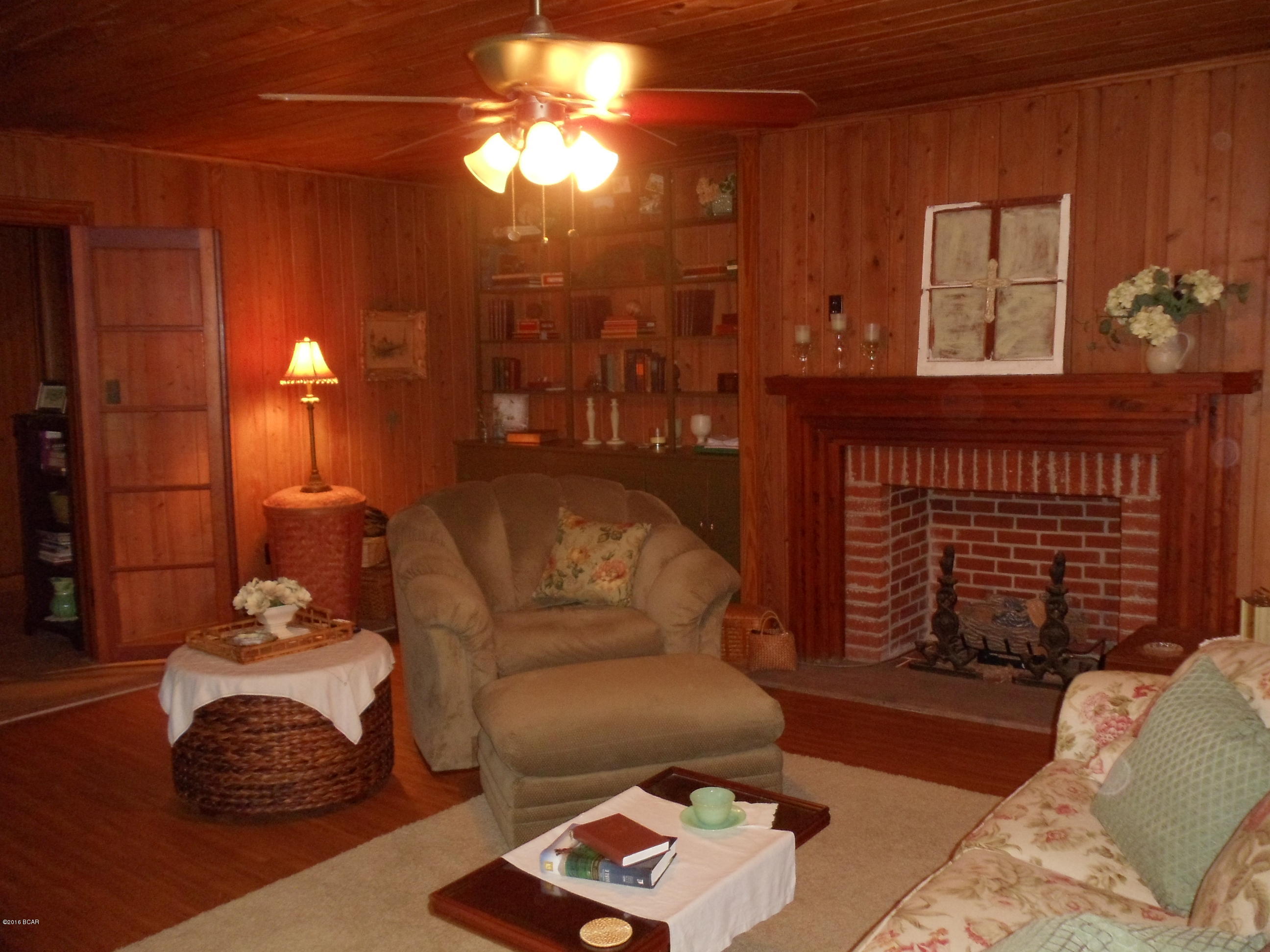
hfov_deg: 42.9
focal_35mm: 44
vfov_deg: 32.9
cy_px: 476
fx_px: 1614
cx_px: 635
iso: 400
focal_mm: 6
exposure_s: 1/8
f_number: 3.5
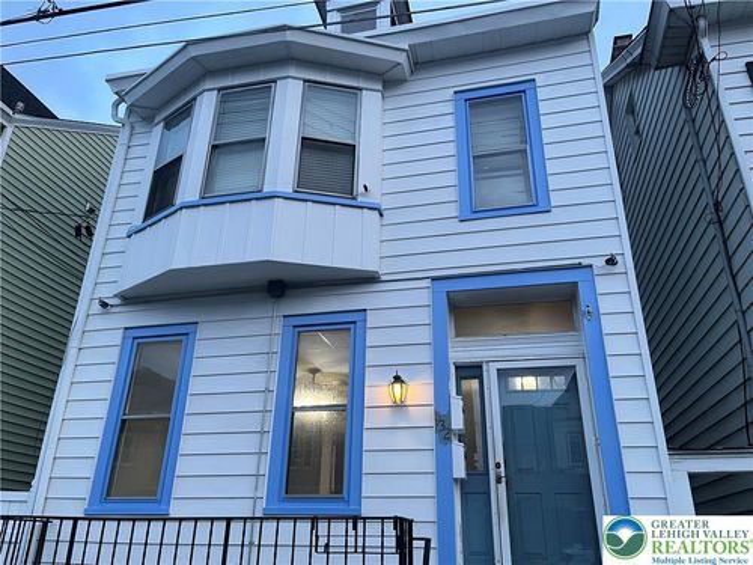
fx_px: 566
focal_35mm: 26
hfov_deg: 67.3
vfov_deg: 53.1
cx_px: 376
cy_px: 282
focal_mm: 5.1
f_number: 1.6
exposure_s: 1/60
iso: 100
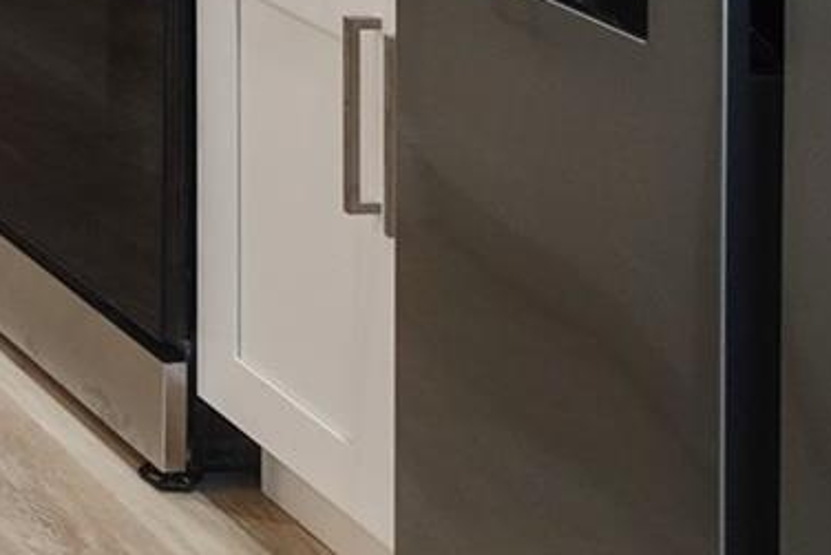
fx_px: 2355
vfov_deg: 12.1
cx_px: -924
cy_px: -513
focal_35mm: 102
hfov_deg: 15.3
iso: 125
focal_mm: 9.4
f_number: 2.8
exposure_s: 1/40
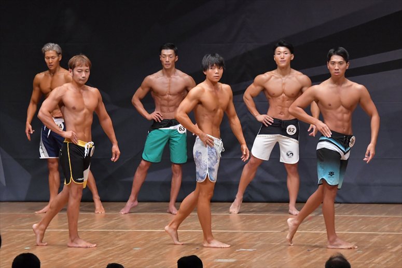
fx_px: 2679
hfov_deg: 8.6
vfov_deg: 5.7
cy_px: 134
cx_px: 201
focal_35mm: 240
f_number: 5.6
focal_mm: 160
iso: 6400
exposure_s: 1/400
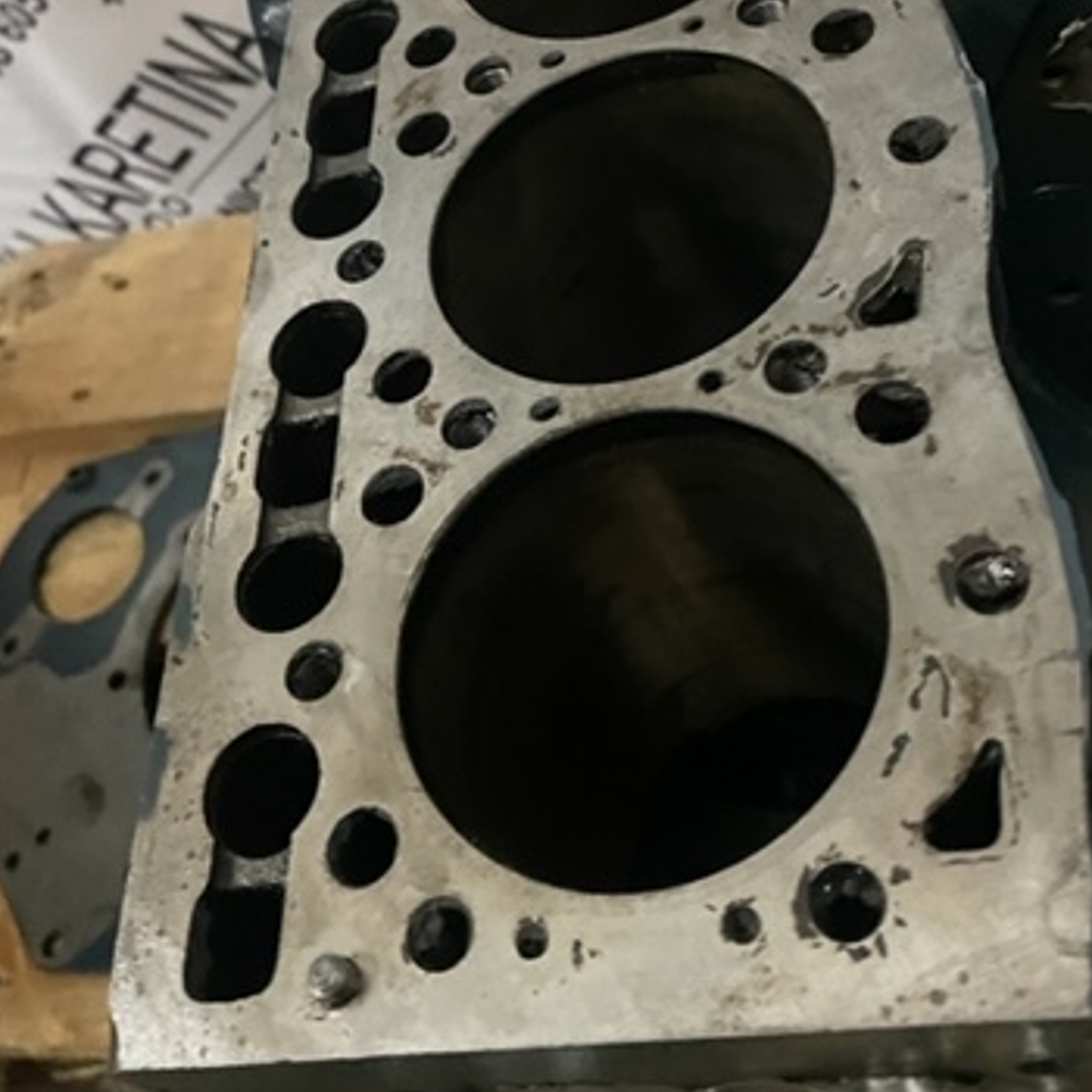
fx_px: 1499
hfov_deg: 40.0
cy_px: 349
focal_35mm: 42
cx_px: 534
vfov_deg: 39.5
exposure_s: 1/30
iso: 1000
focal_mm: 4.2
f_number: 1.6
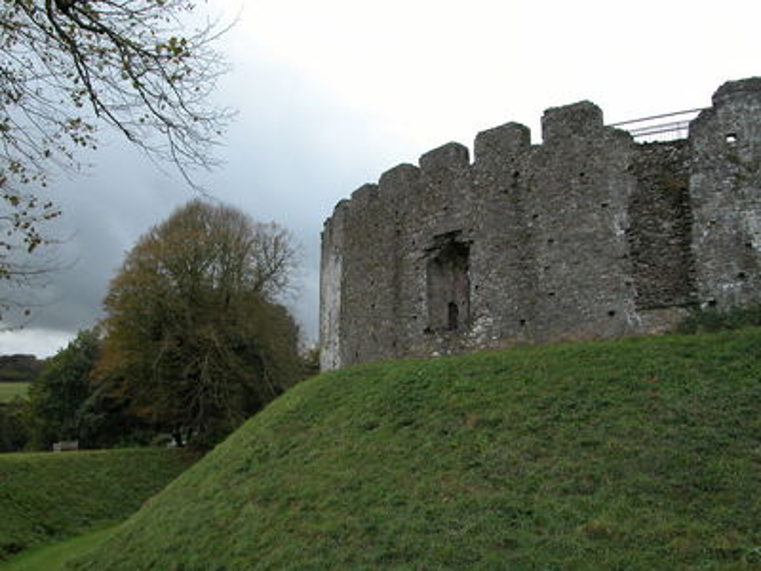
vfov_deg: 40.7
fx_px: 769
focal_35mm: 35
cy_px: 286
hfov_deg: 52.6
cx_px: 380
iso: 100
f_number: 4
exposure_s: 1/140
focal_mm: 8.9
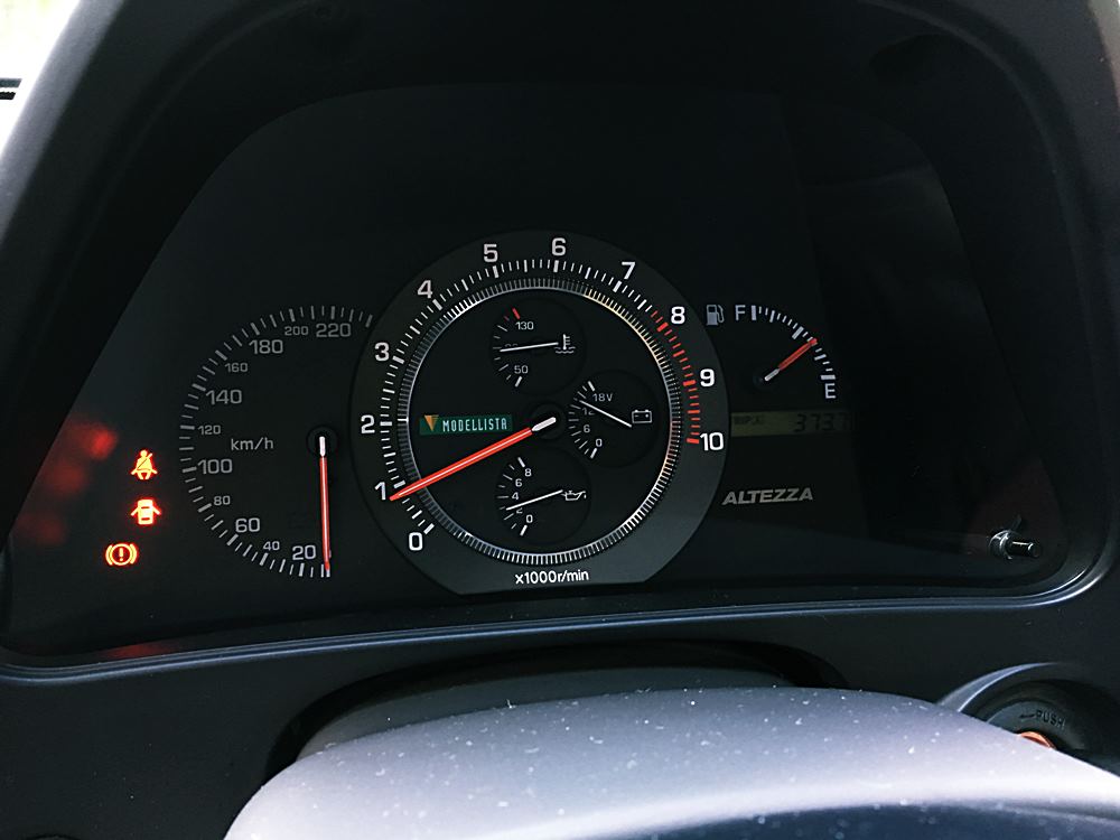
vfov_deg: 48.2
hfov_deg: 61.7
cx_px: 560
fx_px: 938
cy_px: 420
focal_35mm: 29
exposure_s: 1/33
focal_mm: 4.15
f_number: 2.2
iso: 200
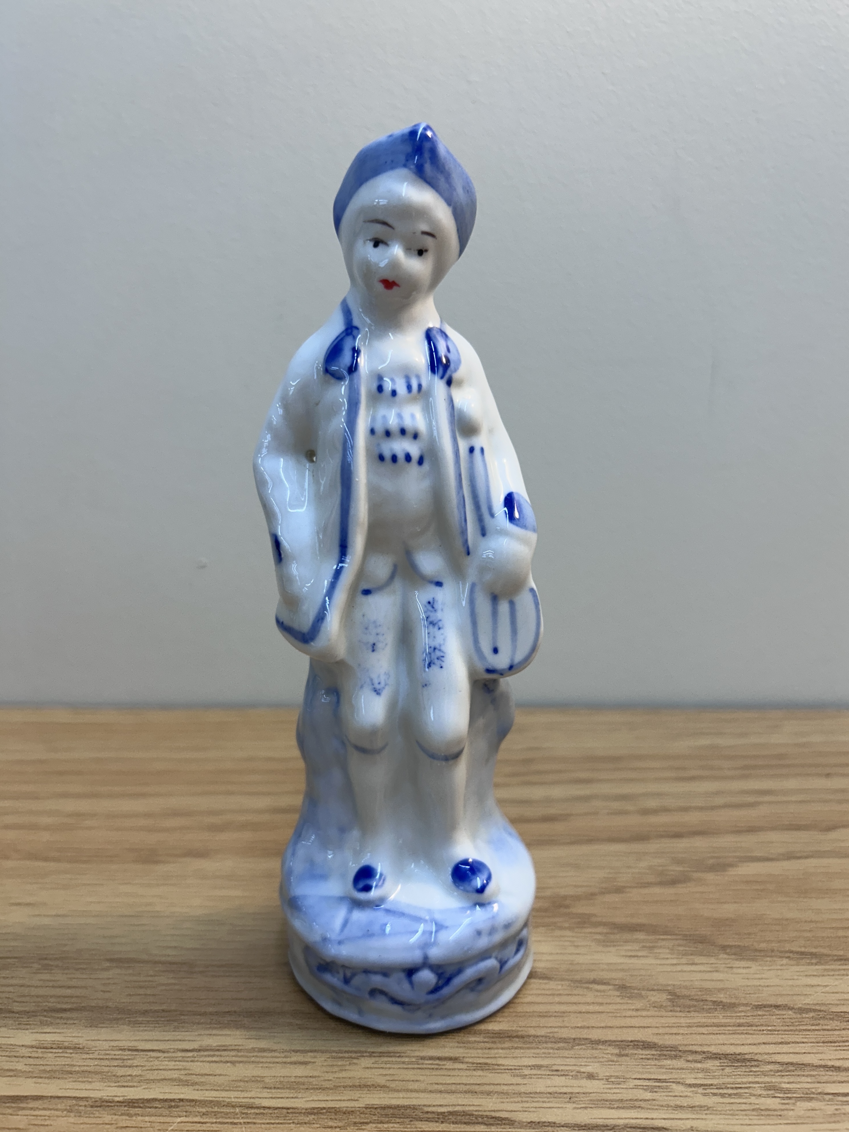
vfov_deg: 67.3
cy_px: 566
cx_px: 424
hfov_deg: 53.1
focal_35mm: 26
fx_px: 850
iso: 64
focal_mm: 5.7
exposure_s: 1/120
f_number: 1.5
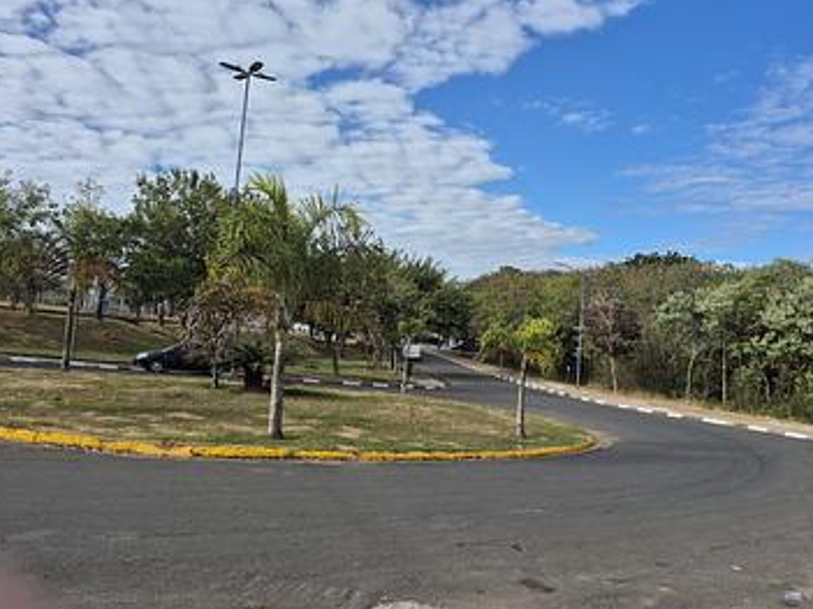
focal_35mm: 28
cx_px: 446
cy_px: 294
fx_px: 657
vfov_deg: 49.7
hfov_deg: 63.3
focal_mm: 5.4
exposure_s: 1/1384
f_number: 1.8
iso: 25
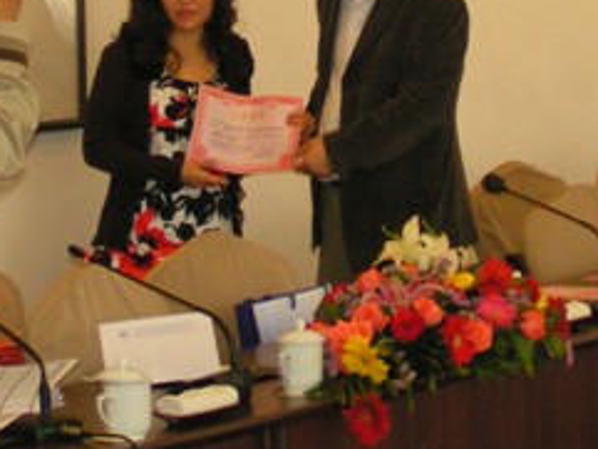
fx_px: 2886
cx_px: 263
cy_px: -57
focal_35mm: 167
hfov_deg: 11.8
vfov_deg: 8.8
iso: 200
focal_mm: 9.7
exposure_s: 1/40
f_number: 3.2
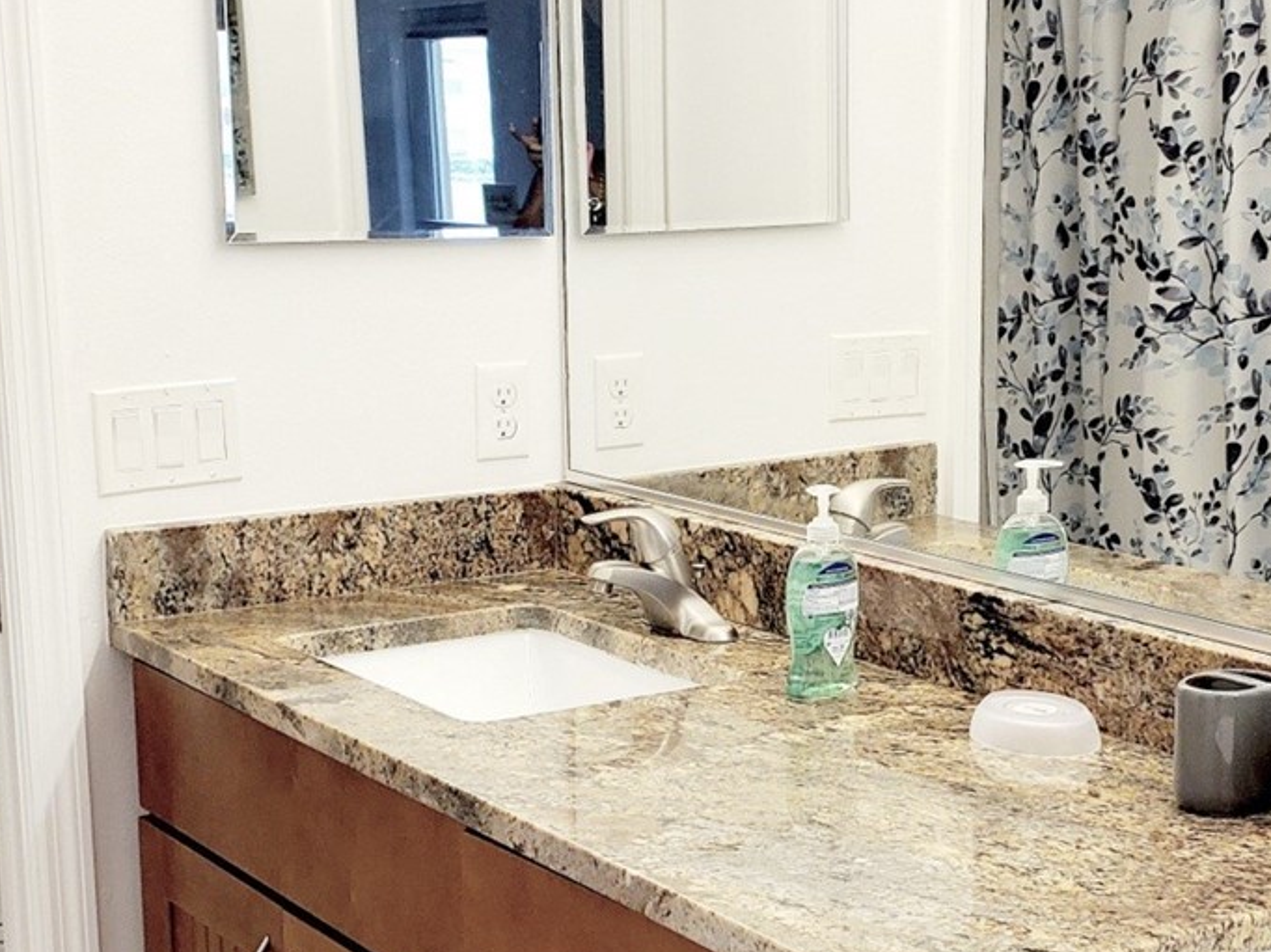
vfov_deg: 24.0
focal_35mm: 61
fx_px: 2239
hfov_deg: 31.6
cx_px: 777
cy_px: 484
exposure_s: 1/120
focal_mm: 4.3
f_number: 2.4
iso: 100
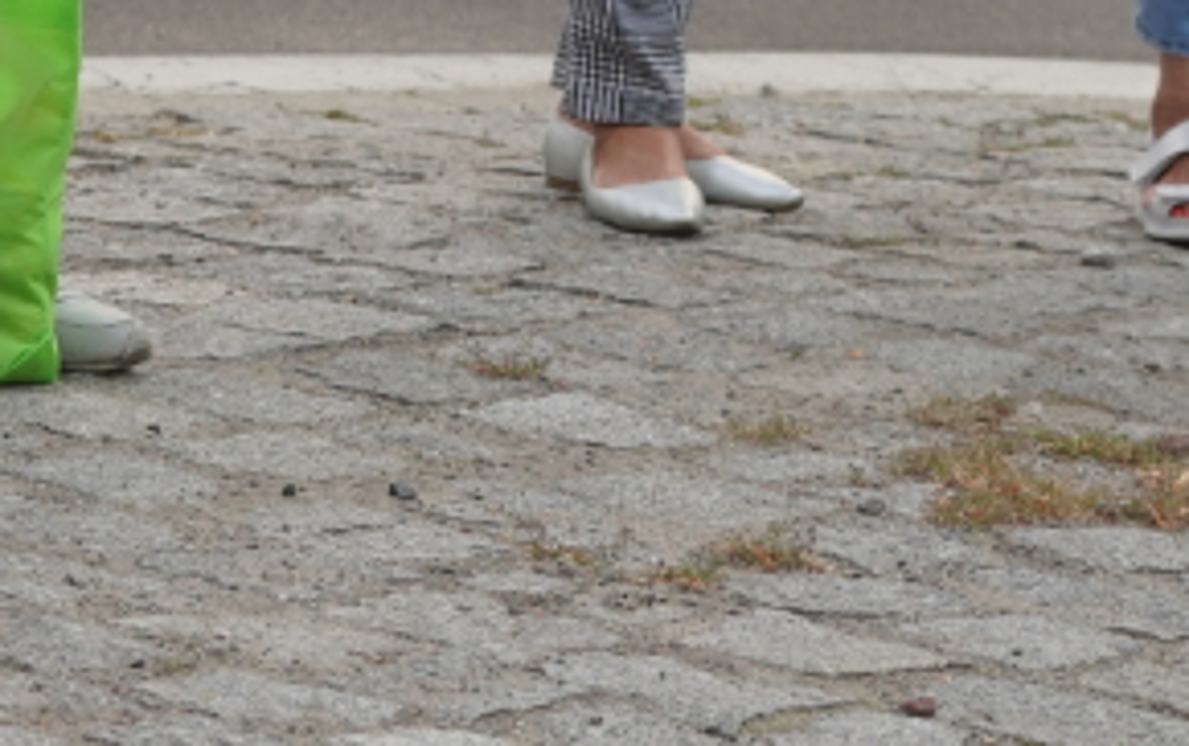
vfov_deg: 3.9
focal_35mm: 333
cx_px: 414
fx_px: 10803
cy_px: -654
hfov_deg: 6.3
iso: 200
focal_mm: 73
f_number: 4
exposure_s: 1/160
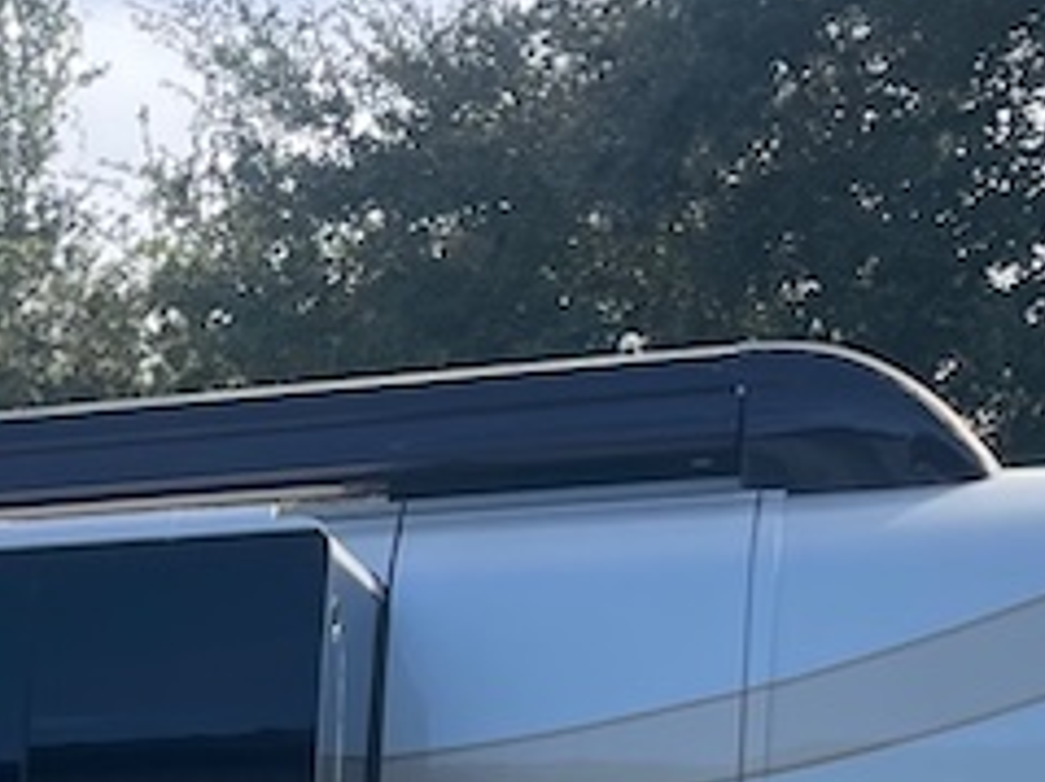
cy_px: 1267
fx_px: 3289
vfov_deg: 12.7
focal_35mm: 109
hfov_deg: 15.8
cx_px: -756
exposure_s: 1/1383
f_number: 1.6
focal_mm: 4.2
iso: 32
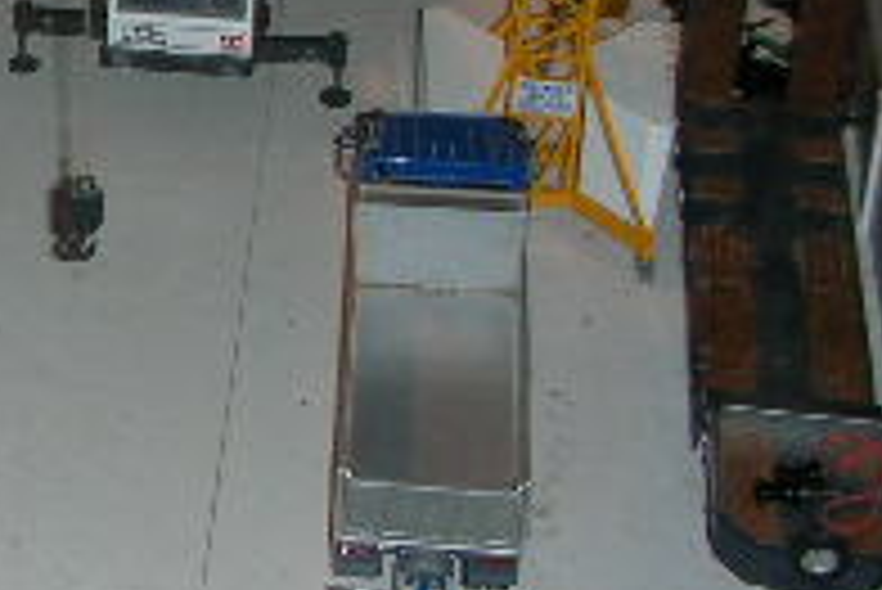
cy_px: 153
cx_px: -396
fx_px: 2918
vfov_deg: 11.5
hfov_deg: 15.9
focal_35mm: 119
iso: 50
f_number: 3
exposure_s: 1/60.1
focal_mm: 5.8
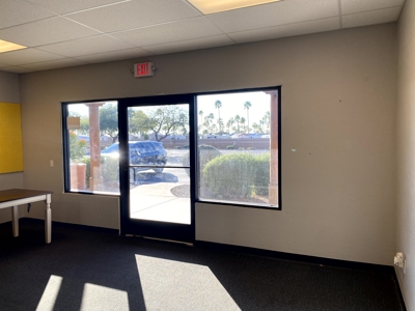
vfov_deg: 53.1
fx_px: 312
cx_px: 208
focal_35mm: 26
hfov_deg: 67.3
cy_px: 156
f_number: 1.8
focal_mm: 4.25
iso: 32
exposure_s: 1/196
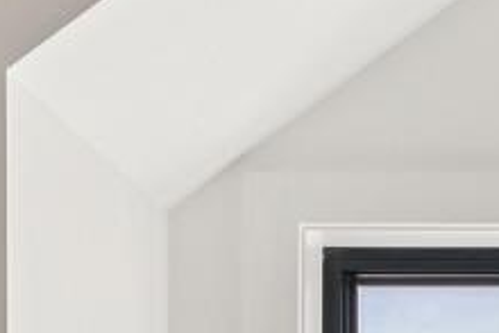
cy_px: 743
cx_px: 780
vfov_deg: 8.5
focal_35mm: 150
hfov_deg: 12.9
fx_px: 2080
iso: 640
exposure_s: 1/640
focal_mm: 22
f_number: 8
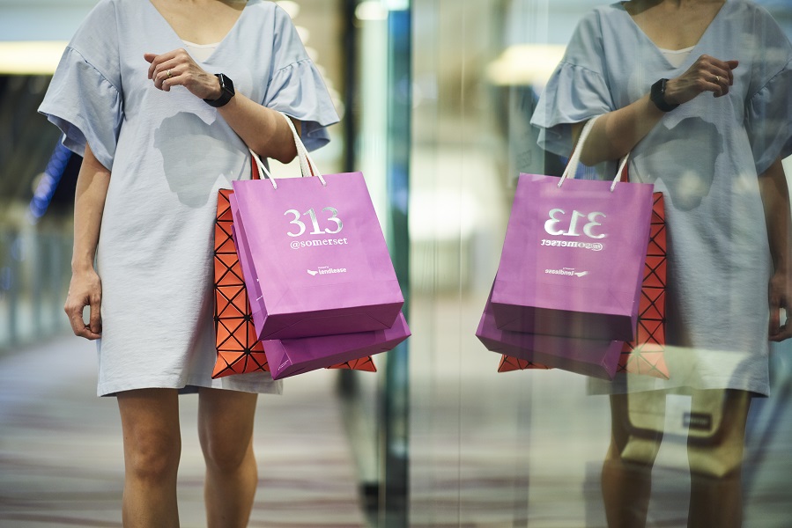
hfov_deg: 23.9
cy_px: 264
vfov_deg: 16.1
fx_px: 1870
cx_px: 396
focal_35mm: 85
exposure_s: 1/200
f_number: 1.4
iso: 500
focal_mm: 85
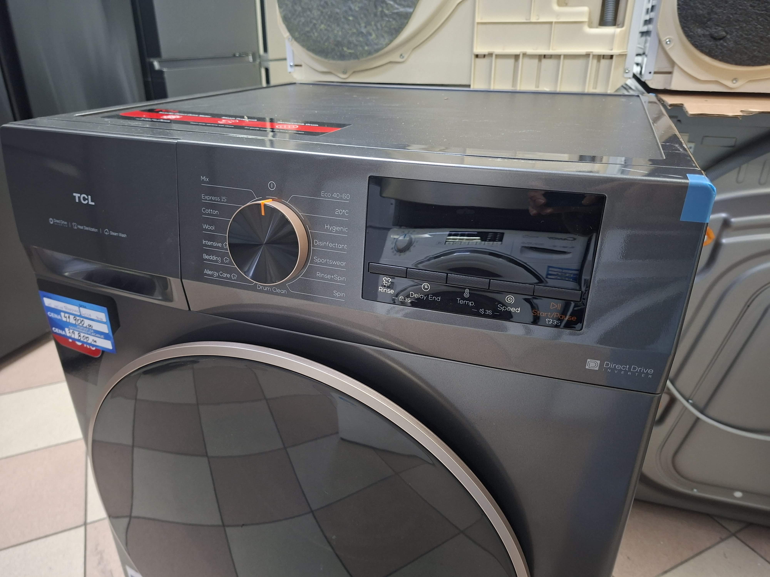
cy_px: 288
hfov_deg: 73.9
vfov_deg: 58.9
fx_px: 512
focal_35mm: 23
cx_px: 385
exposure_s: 1/33
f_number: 1.8
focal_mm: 5.54
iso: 400
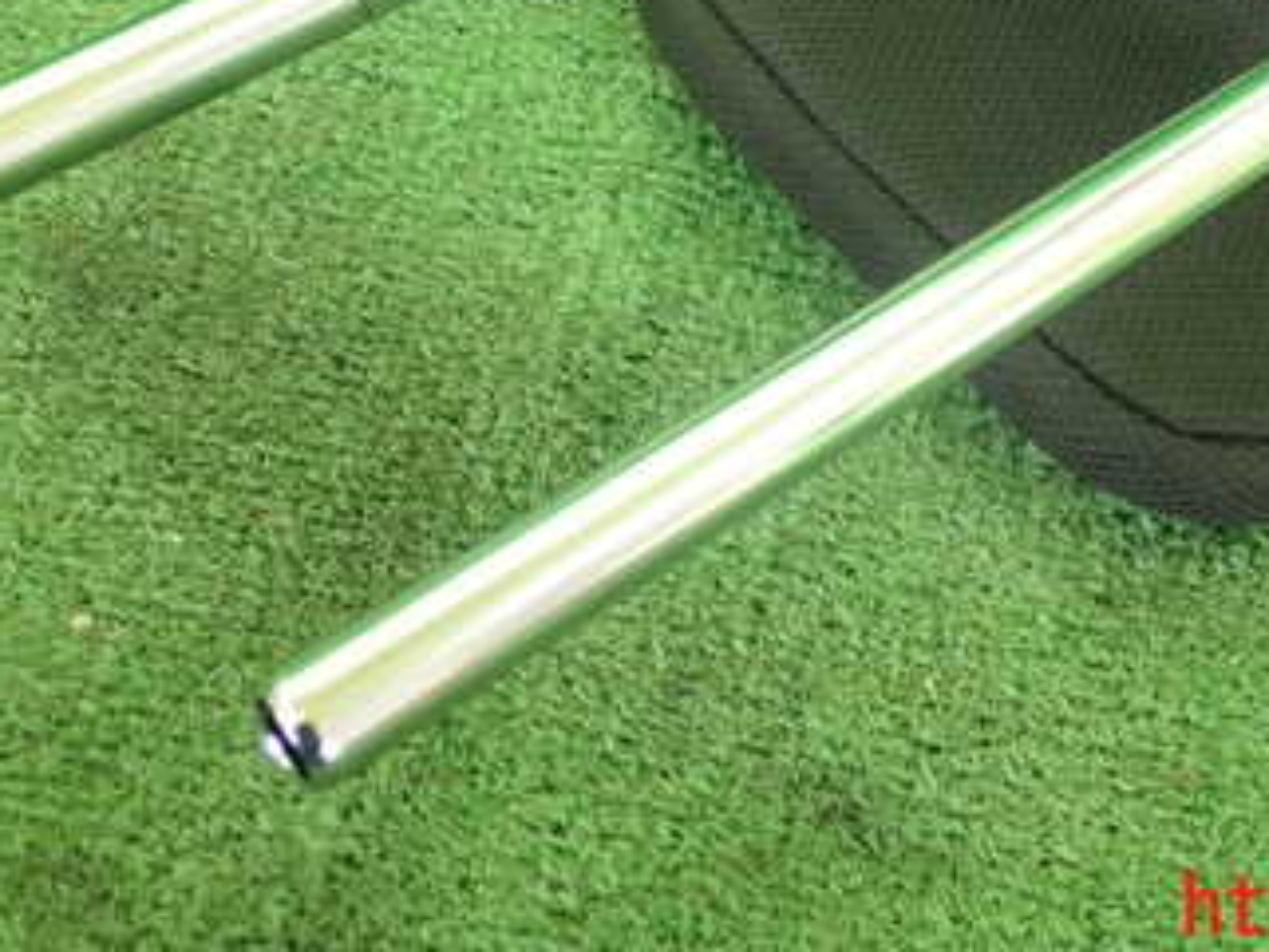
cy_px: 71
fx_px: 2604
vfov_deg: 20.3
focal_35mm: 71
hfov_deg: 27.2
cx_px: 889
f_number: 2.7
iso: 320
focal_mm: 6.86
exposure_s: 1/40
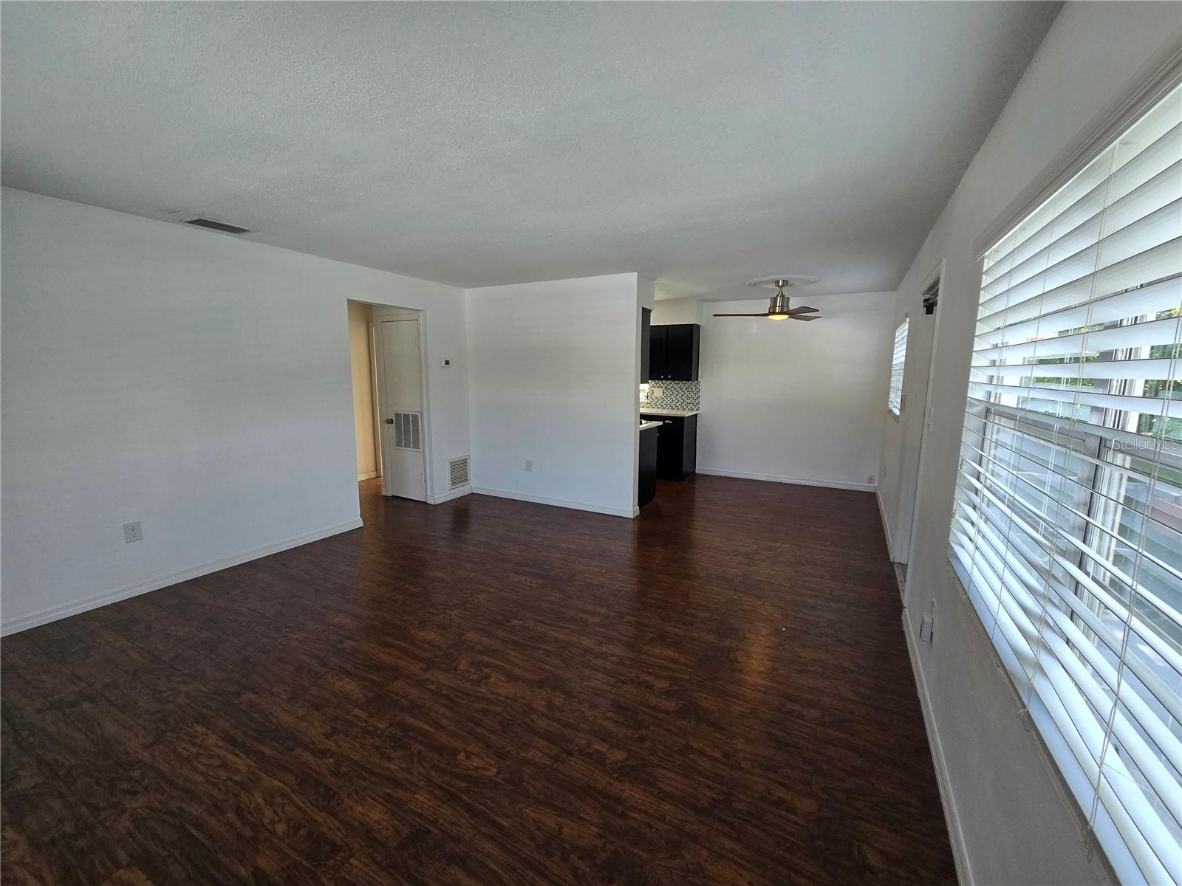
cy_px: 443
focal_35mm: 13
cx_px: 591
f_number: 2.2
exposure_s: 1/120
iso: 100
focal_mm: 2.2
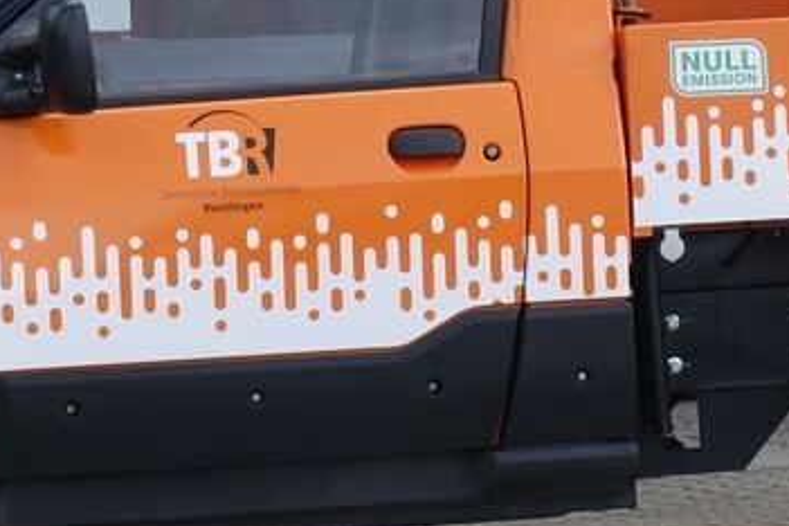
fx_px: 5238
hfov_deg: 8.6
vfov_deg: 5.7
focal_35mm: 239
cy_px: 56
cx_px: 679
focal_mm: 25.7
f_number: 5.6
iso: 200
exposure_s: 1/250
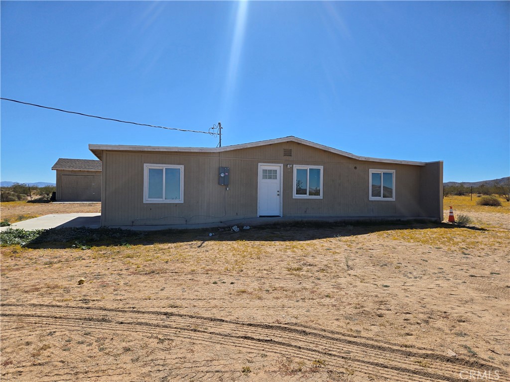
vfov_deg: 58.9
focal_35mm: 23
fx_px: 339
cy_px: 191
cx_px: 255
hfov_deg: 73.9
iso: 25
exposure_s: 1/2921
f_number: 1.8
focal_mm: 5.4
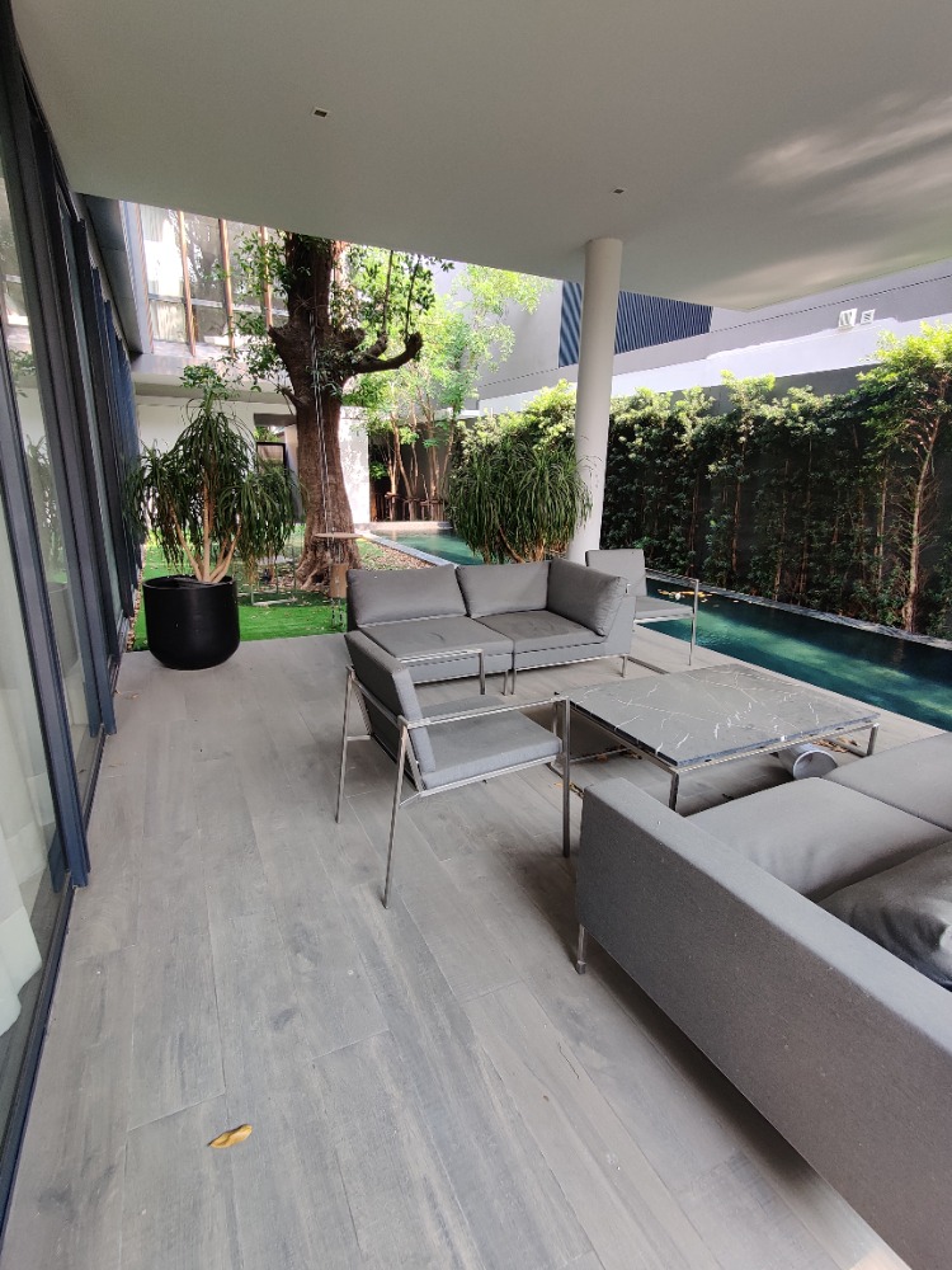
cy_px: 635
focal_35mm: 13
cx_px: 476
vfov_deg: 106.2
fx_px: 477
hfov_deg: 89.9
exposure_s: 1/100
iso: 160
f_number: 2.2
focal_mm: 2.25
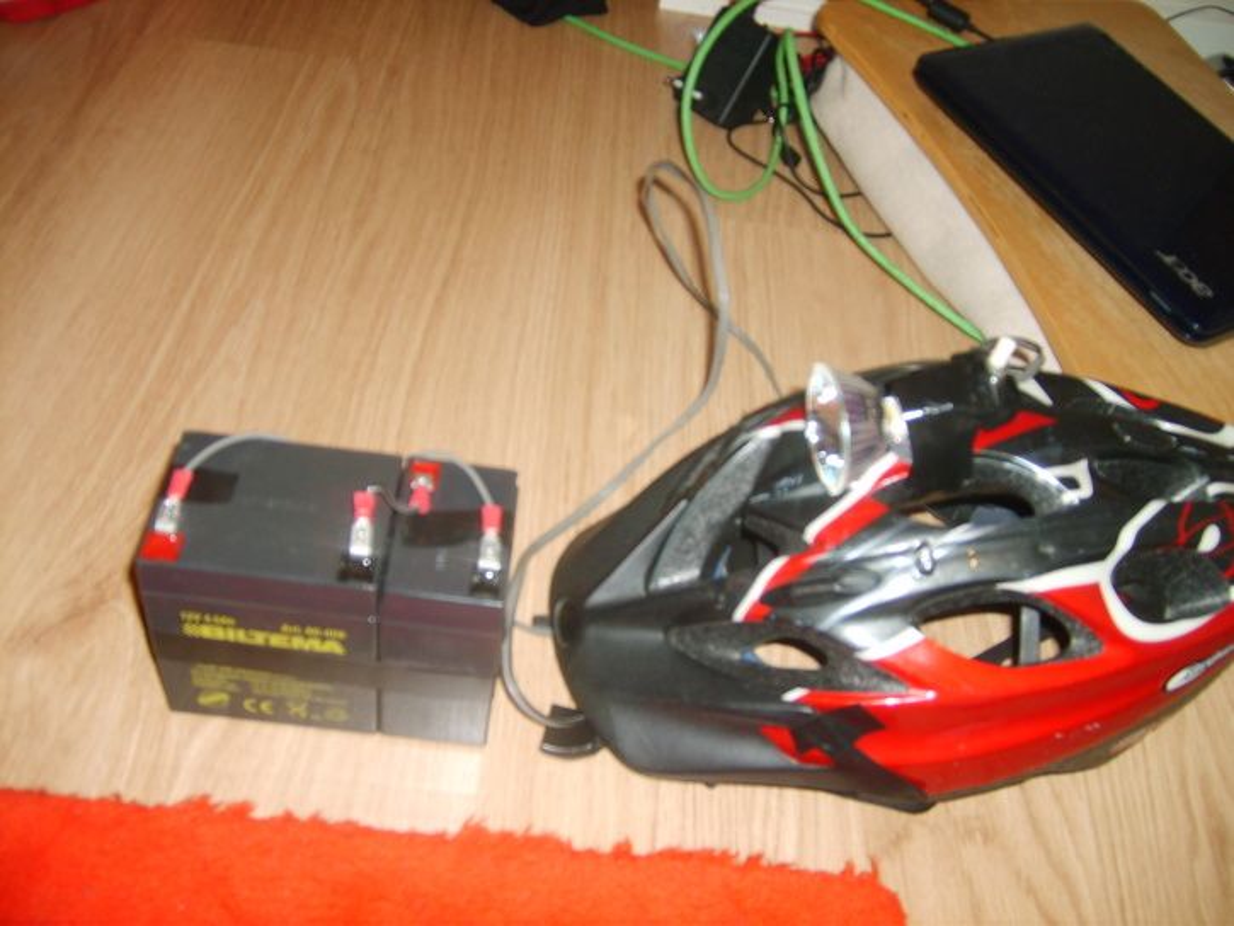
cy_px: 463
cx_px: 617
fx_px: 1248
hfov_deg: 52.6
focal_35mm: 35
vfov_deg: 40.7
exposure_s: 1/30
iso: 100
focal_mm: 5.8
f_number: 2.8
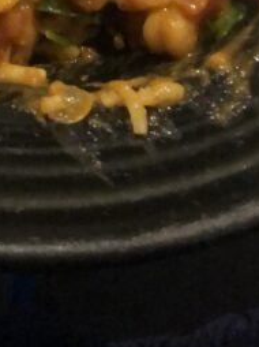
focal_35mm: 113
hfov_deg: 13.0
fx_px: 1129
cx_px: 35
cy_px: -276
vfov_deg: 15.1
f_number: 1.8
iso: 640
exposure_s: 1/30
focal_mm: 3.99
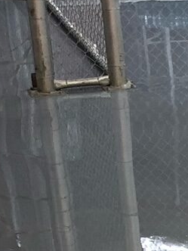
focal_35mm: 170
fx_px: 1231
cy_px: 535
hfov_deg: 8.3
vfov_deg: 10.5
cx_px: 369
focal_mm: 4
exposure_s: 1/17
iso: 40
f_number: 1.8
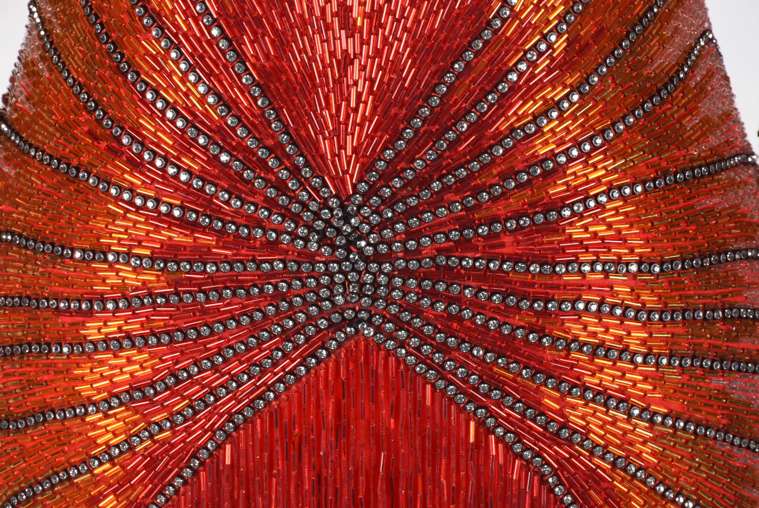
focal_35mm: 210
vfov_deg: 6.6
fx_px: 4431
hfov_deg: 9.8
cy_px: 254
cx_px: 380
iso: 320
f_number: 13
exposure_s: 1/125
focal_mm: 140
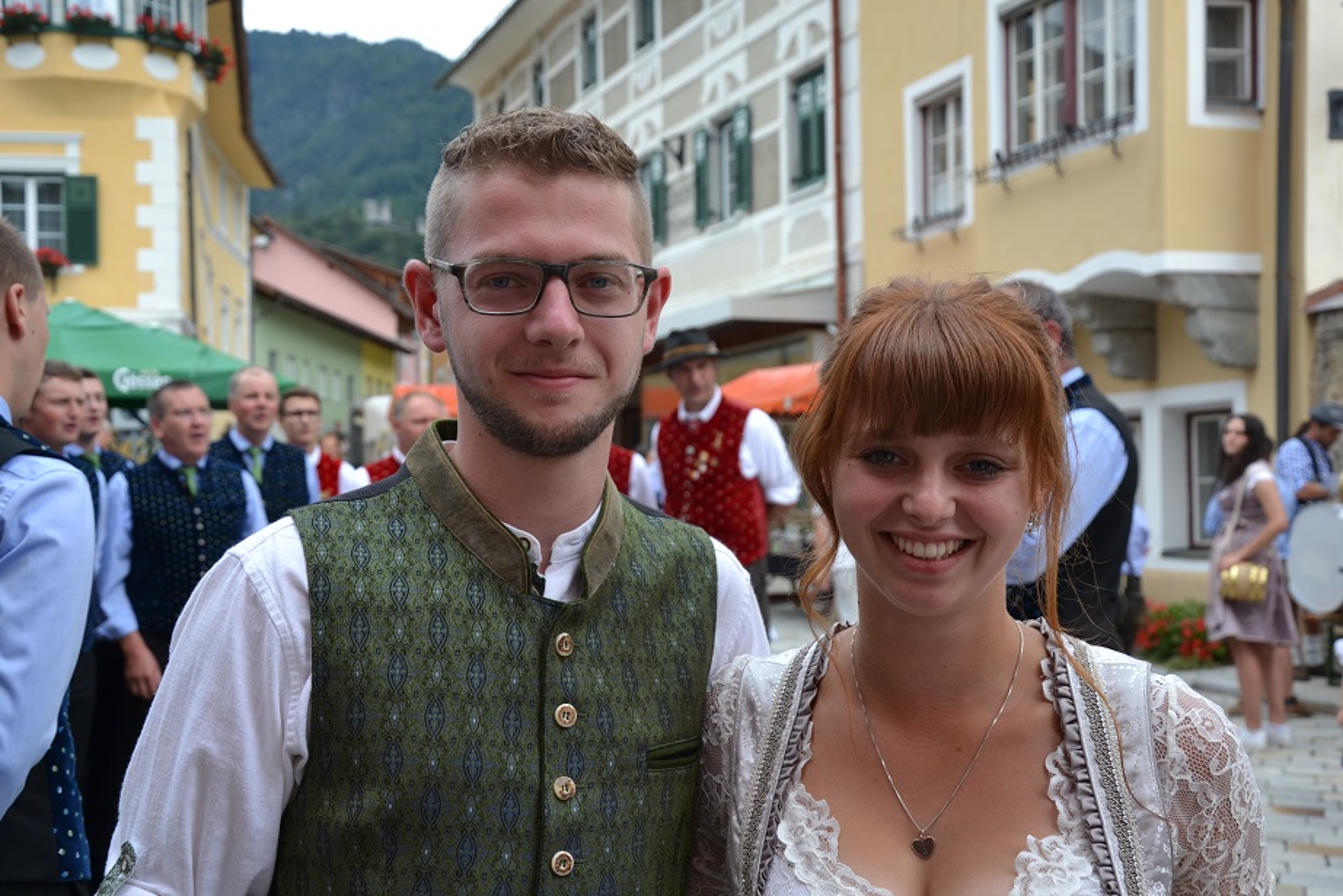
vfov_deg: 29.9
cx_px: 672
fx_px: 1679
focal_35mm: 45
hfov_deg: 43.6
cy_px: 448
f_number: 5.6
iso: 110
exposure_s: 1/125
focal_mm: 30
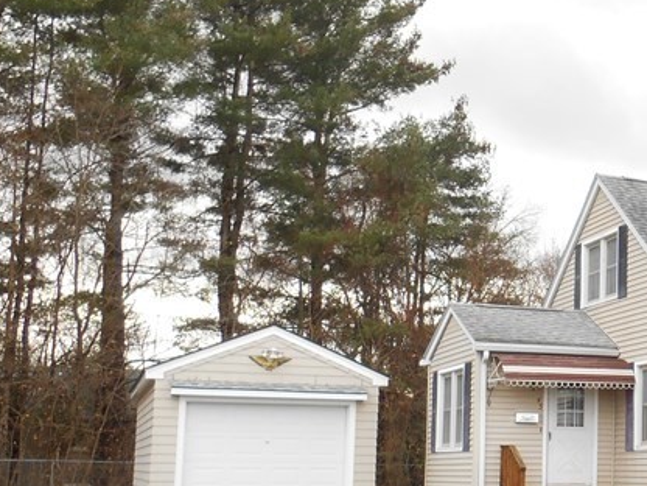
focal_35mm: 64
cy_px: 327
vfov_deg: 22.8
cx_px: 771
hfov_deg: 26.9
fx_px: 1196
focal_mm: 4.7
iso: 80
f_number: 3.4
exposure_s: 1/80
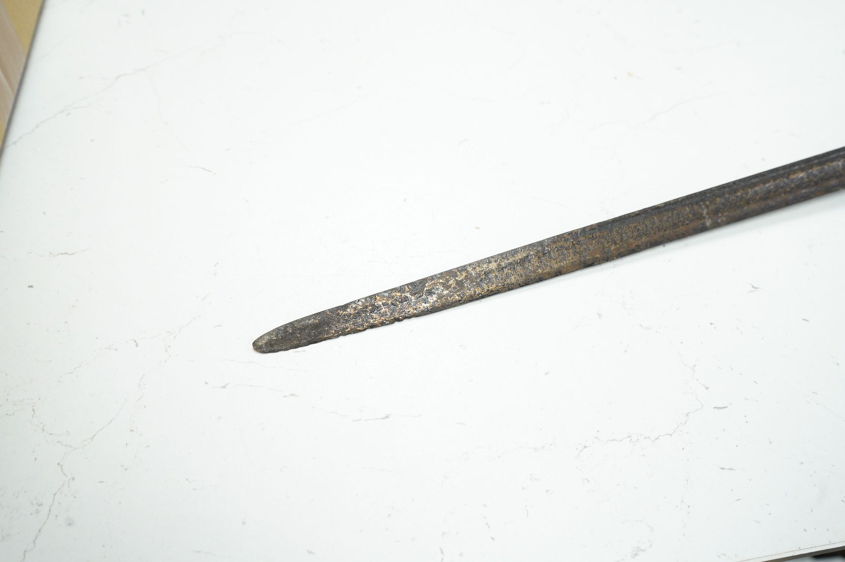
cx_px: 422
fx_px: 680
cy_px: 281
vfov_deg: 44.9
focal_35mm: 29
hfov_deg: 63.7
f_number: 6.3
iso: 2500
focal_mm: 29
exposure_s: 1/125
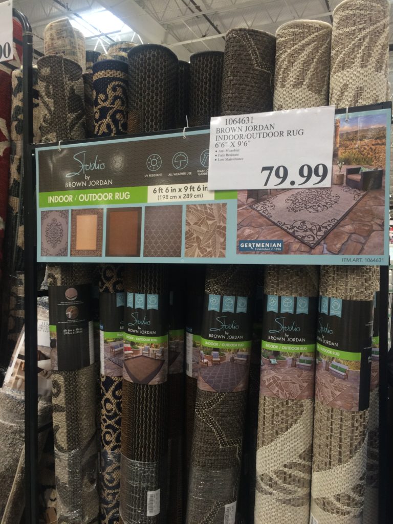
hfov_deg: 48.2
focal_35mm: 29
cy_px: 262
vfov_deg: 61.7
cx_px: 196
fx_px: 439
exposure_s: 1/30
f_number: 2.2
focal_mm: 4.15
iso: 80
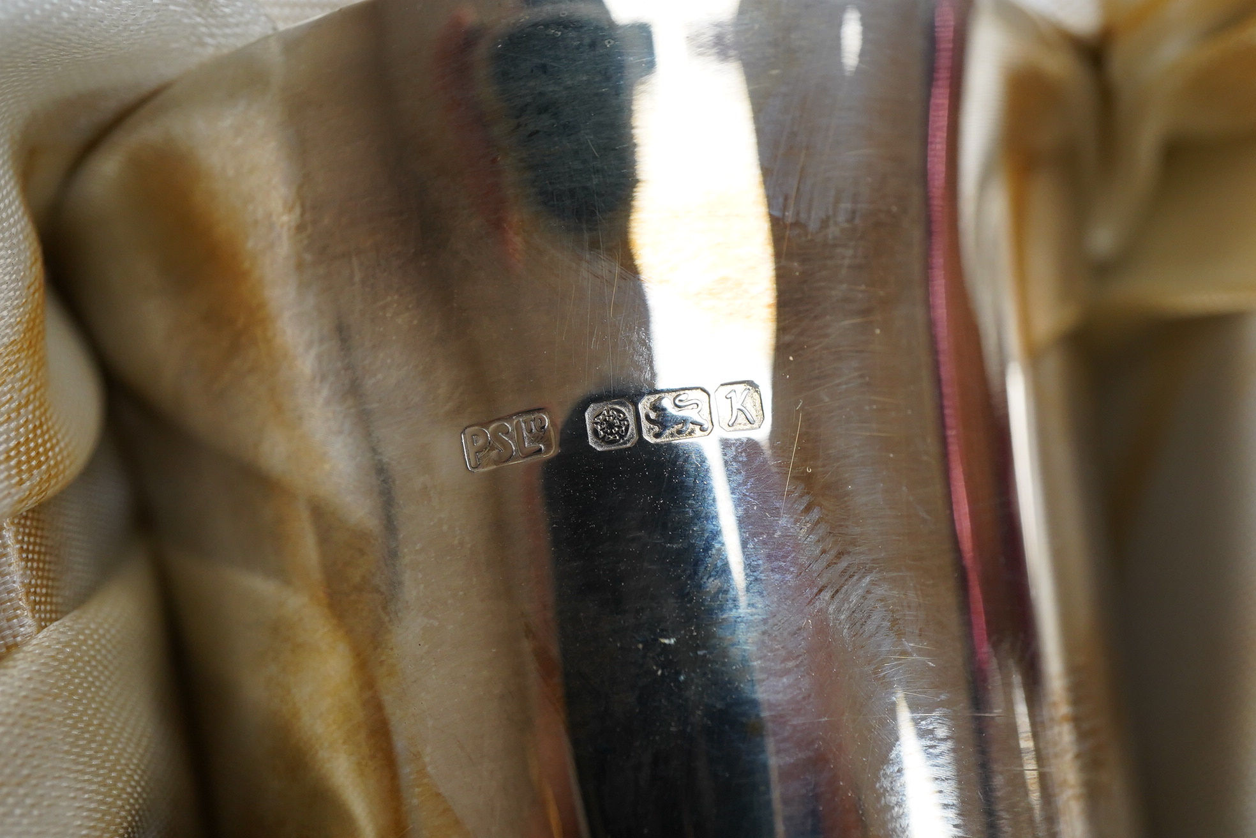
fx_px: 1570
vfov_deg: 29.9
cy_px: 419
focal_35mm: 45
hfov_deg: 43.6
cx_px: 628
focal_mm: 30
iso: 1250
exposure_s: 1/125
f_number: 11
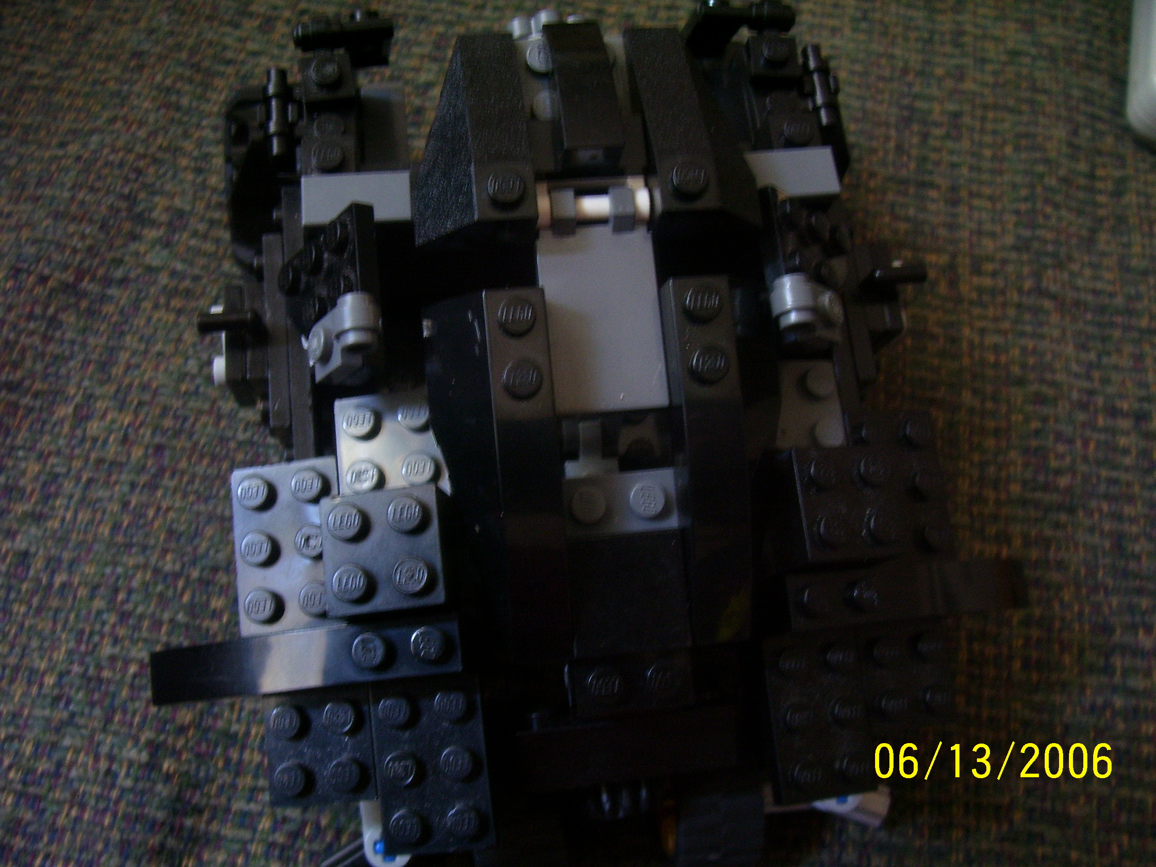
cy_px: 434
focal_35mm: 34
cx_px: 578
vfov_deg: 41.8
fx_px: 1135
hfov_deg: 54.0
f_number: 2.7
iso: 160
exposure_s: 1/8
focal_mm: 5.6
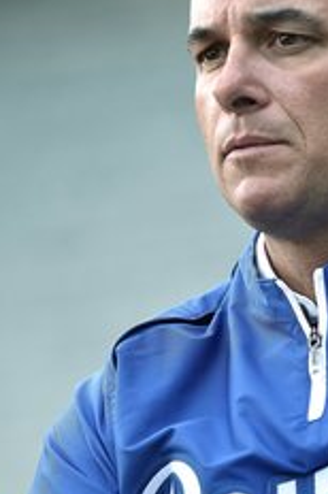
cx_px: 307
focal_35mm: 829
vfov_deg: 2.5
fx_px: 11363
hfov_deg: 1.7
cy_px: 358
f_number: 4.5
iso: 1000
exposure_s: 1/500
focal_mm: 400
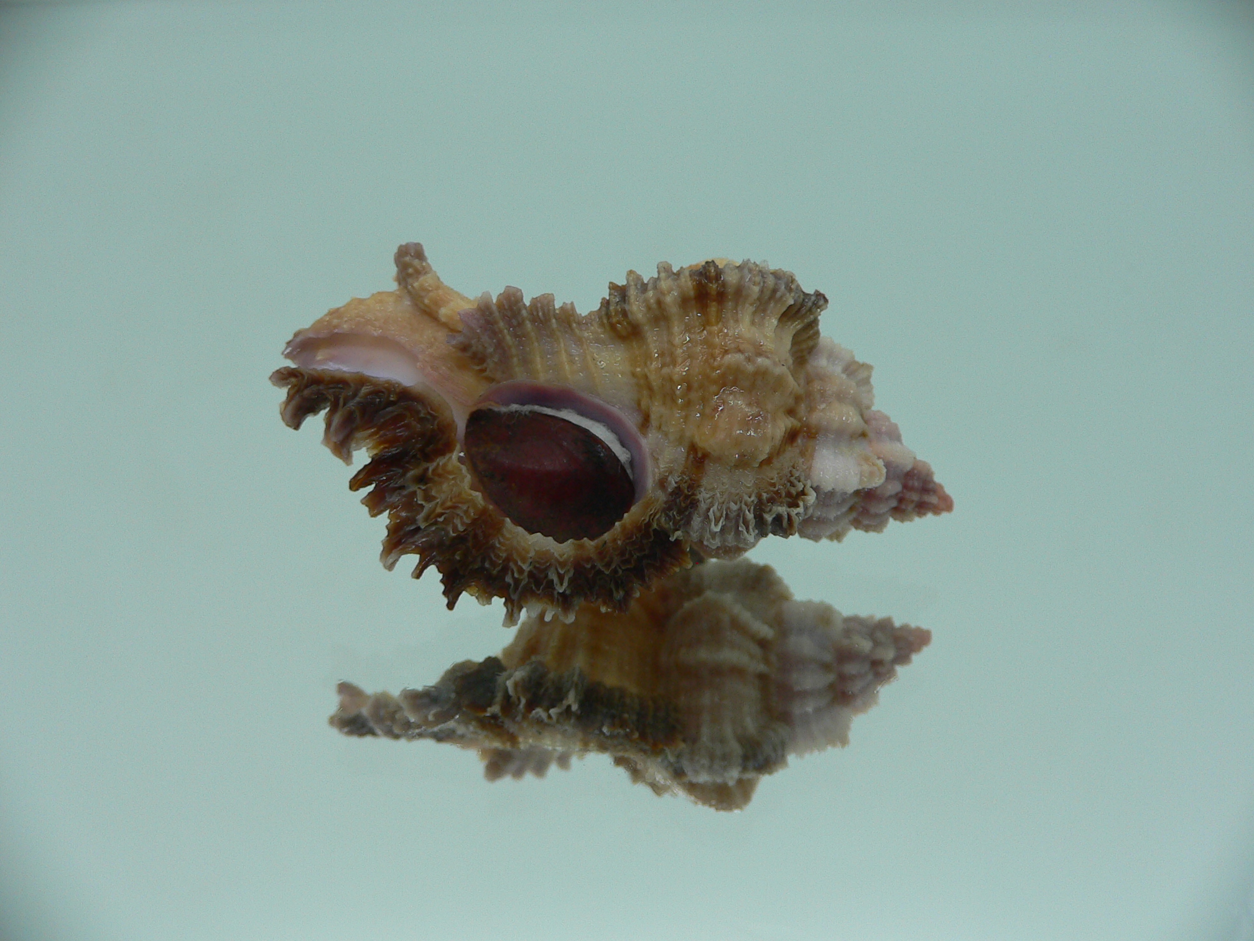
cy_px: 470
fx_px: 1268
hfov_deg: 52.6
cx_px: 627
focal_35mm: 35
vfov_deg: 40.7
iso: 80
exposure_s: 1/60
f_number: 2.8
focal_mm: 4.6
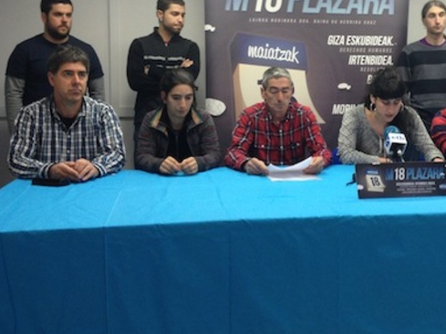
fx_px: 669
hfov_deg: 36.4
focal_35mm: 52
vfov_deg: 27.8
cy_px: 110
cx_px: 307
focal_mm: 4.28
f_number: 2.4
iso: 64
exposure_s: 1/20
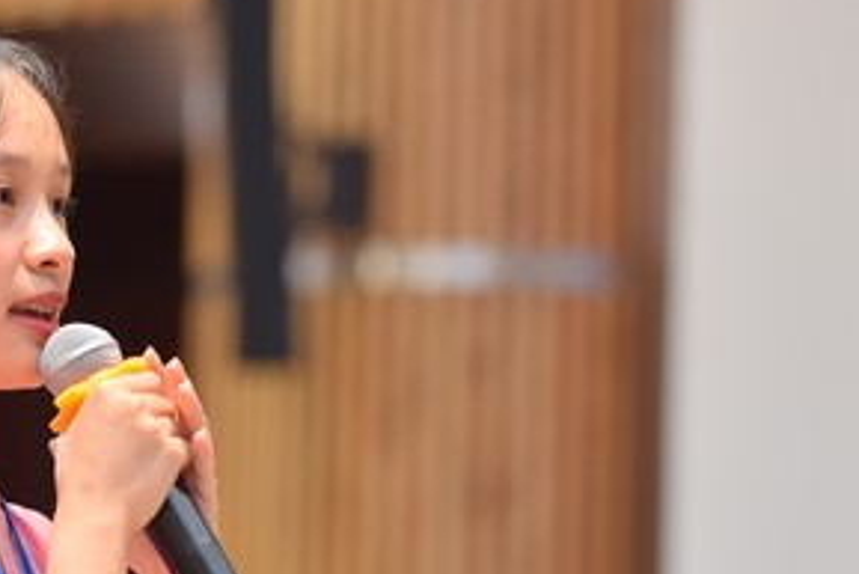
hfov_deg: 8.3
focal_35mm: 247
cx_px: 122
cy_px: 433
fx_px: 5896
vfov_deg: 5.6
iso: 800
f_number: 2.8
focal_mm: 110
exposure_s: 1/125
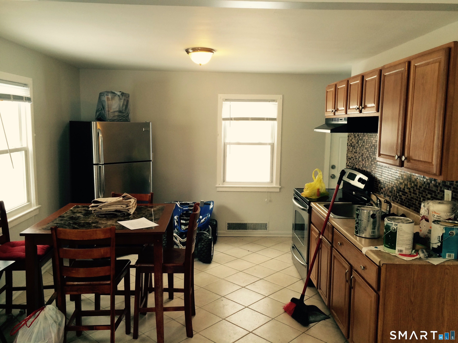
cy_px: 172
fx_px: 384
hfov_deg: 61.7
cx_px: 229
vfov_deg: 48.2
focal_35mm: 29
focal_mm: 4.15
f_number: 2.2
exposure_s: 1/30
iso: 64
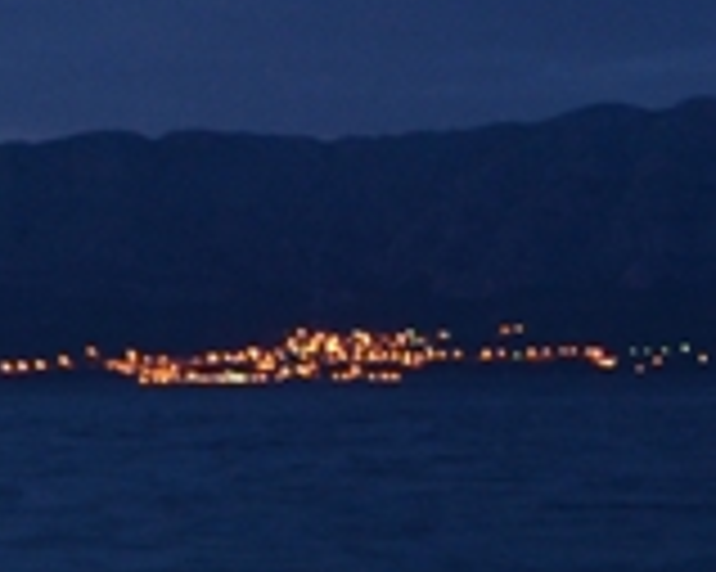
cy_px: 392
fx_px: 2690
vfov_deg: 12.1
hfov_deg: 13.1
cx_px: 1455
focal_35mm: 127
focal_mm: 18
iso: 800
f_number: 3.5
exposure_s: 3
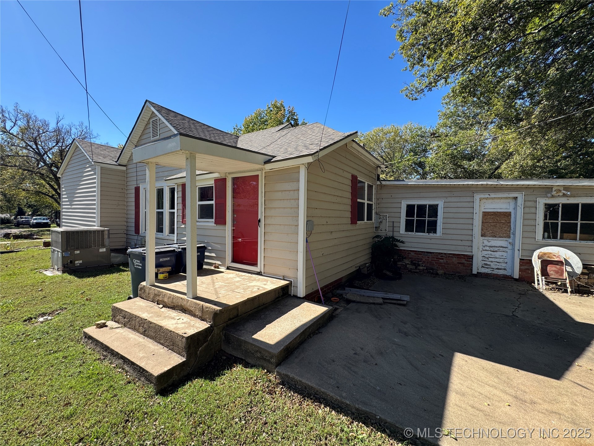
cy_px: 223
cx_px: 297
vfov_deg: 85.7
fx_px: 240
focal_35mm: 14
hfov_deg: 102.1
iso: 40
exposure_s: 1/669
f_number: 2.2
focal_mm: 2.22
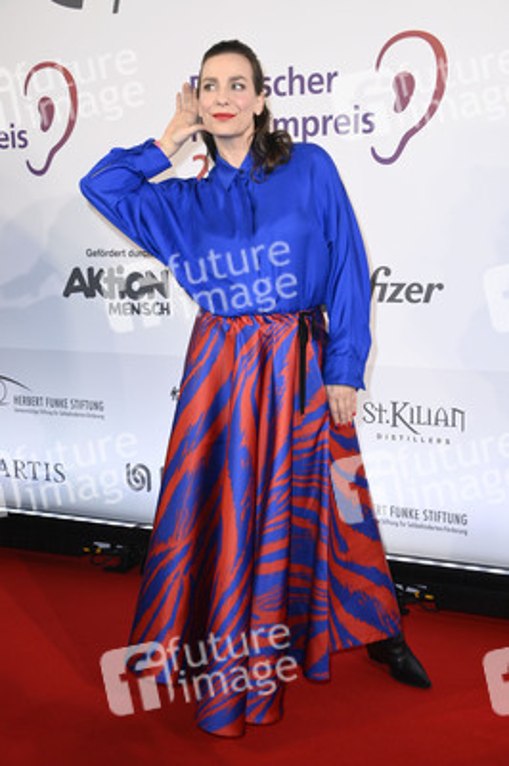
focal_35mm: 48
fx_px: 1020
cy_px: 383
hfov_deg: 28.0
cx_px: 254
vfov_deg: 41.1
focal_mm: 48
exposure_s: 1/250
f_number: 5.6
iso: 1250
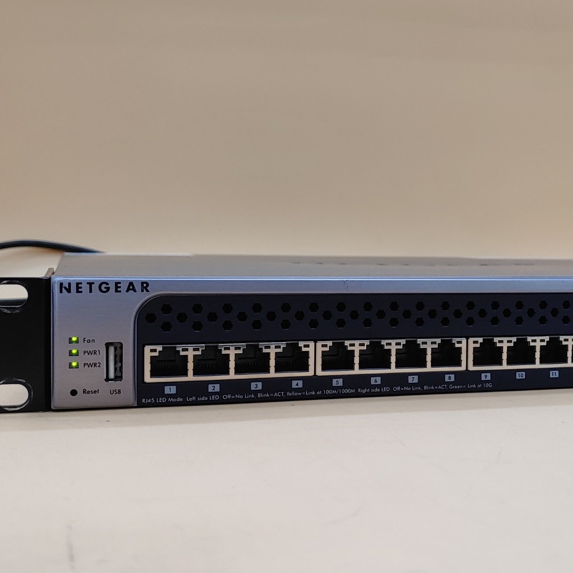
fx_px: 805
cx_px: 342
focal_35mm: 43
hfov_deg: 39.0
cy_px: 283
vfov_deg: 39.2
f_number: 1.8
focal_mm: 4.36
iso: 50
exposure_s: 1/120
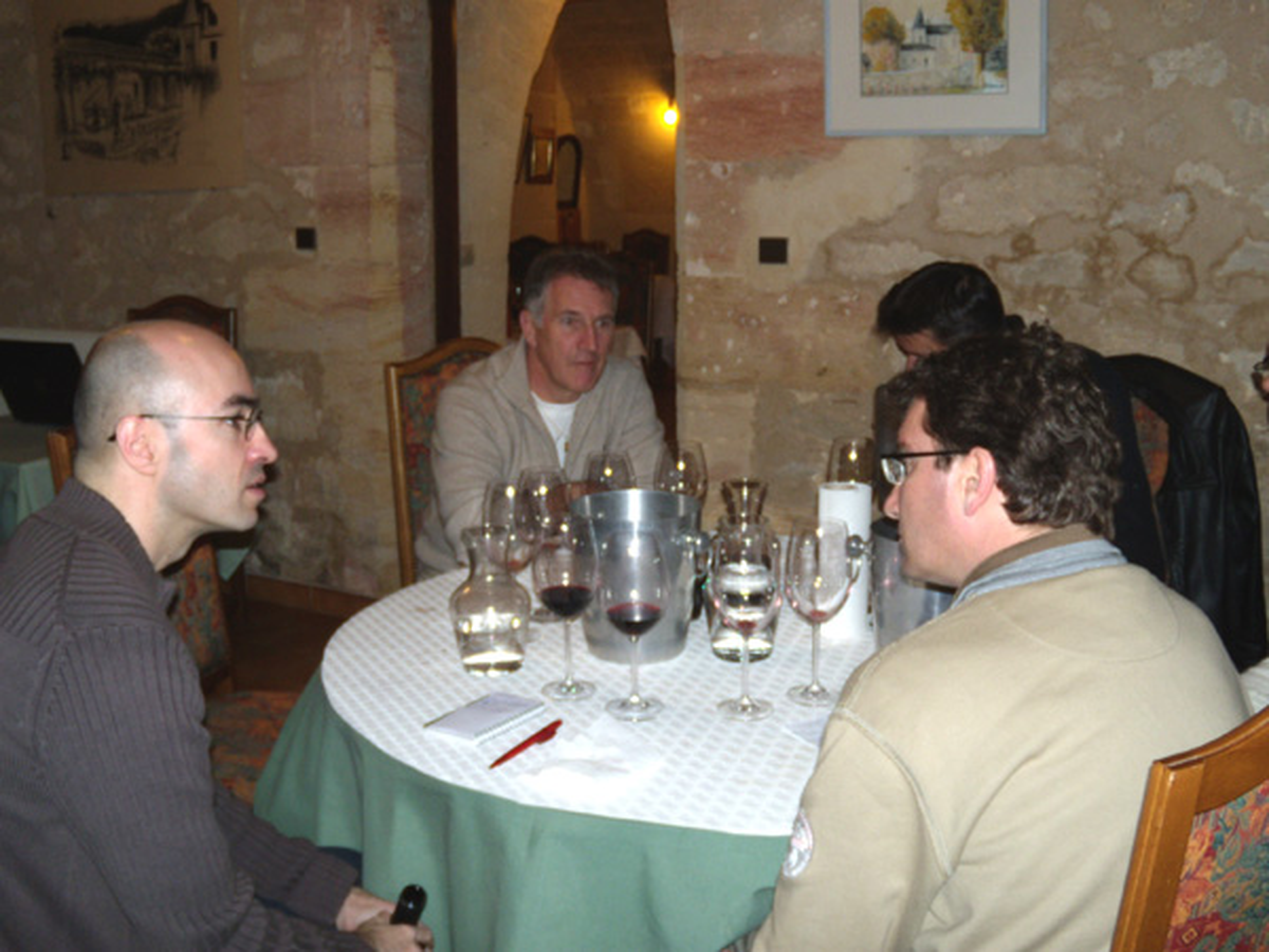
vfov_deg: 39.7
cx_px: 634
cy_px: 476
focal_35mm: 36
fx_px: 1320
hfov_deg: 51.4
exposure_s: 1/30
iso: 100
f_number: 3.6
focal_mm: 6.4
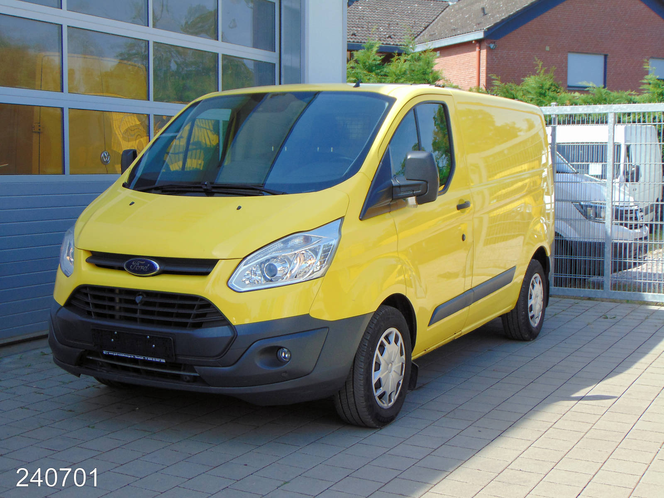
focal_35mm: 50
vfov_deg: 29.1
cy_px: 249
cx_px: 332
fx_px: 959
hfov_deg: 38.2
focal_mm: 9
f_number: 9
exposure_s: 1/250
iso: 80
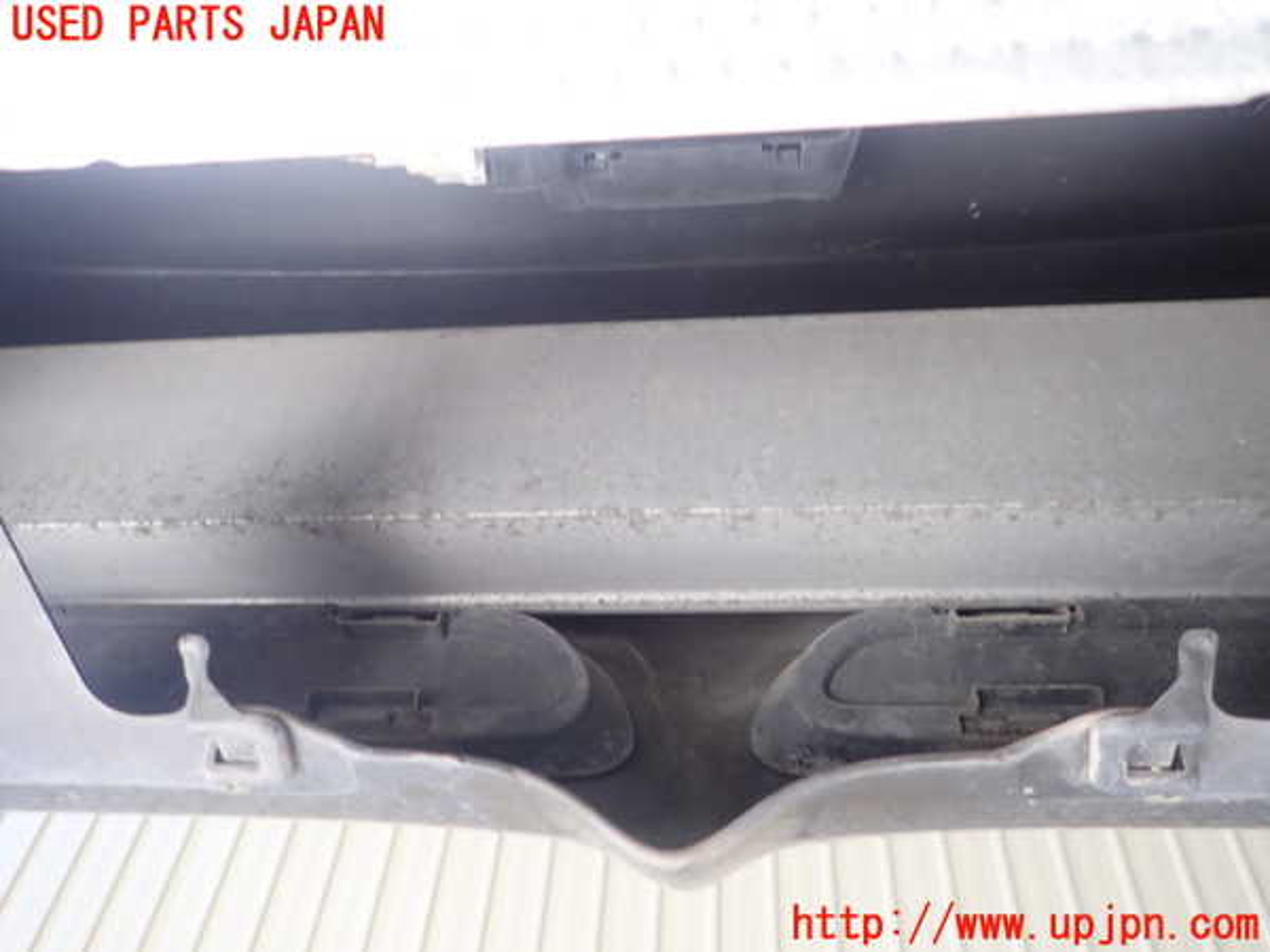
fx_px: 917
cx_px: 635
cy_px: 476
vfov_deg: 54.9
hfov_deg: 69.4
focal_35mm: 25
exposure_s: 1/60
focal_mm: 4.5
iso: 200
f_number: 2
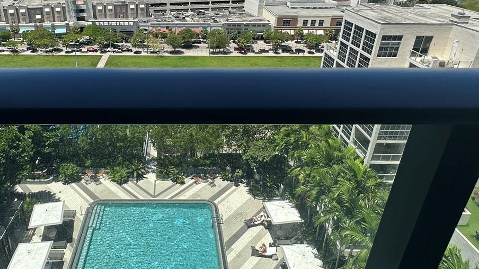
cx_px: 172
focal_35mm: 27
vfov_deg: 42.3
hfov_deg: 68.5
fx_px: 343
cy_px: 91
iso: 50
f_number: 2.2
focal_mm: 2.22
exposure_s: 1/1887
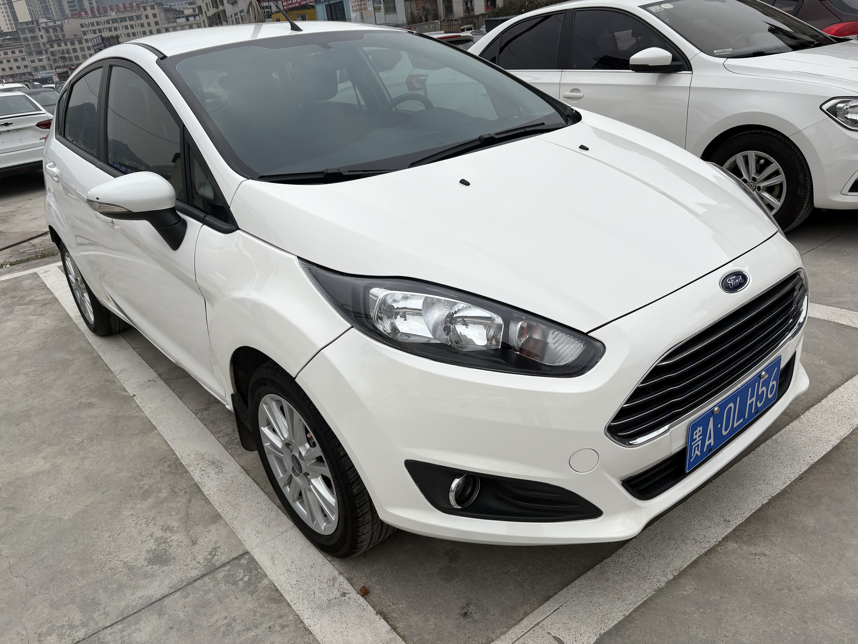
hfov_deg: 67.3
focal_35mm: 26
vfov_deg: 53.1
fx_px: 644
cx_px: 429
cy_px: 322
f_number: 1.6
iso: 50
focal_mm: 5.96
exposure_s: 1/2639
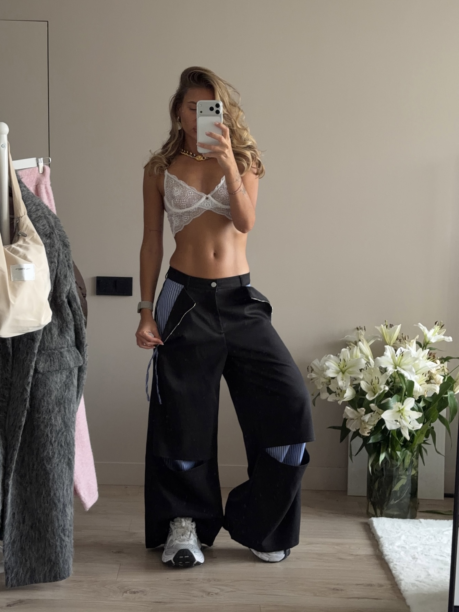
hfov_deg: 30.3
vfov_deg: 39.7
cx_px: 230
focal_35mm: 48
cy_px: 306
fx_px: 849
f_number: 1.78
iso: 100
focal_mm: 6.76
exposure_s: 1/83
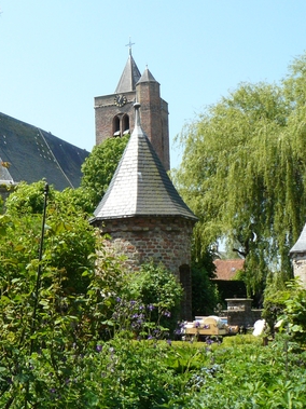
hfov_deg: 24.3
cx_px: -10
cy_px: 197
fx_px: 672
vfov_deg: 33.8
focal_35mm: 57
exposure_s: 1/400
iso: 200
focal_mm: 6
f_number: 5.6
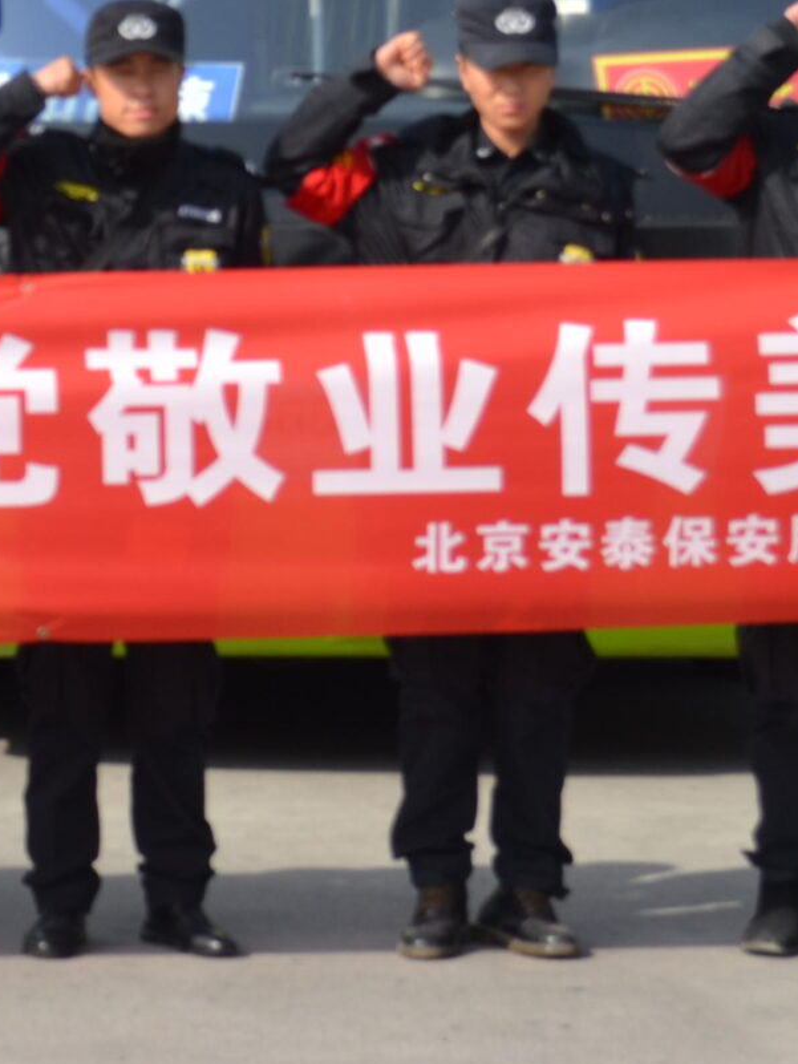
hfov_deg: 8.6
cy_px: 367
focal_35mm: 166
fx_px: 5101
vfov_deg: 11.9
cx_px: -550
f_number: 7.1
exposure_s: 1/200
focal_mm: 36
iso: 100
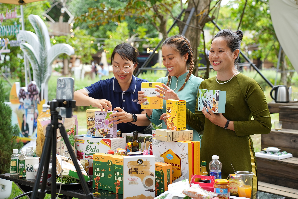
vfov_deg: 20.9
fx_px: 538
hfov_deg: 31.0
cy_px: 100
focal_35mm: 65
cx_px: 149
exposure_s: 1/200
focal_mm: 65
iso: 320
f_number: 4
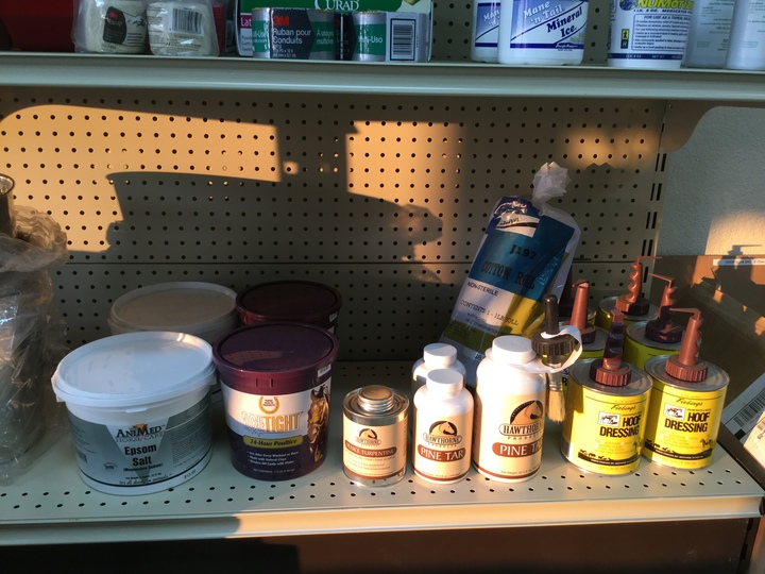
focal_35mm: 31
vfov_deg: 45.4
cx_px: 382
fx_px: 685
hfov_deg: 58.4
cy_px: 287
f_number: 2.4
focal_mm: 3.3
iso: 50
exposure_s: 1/30
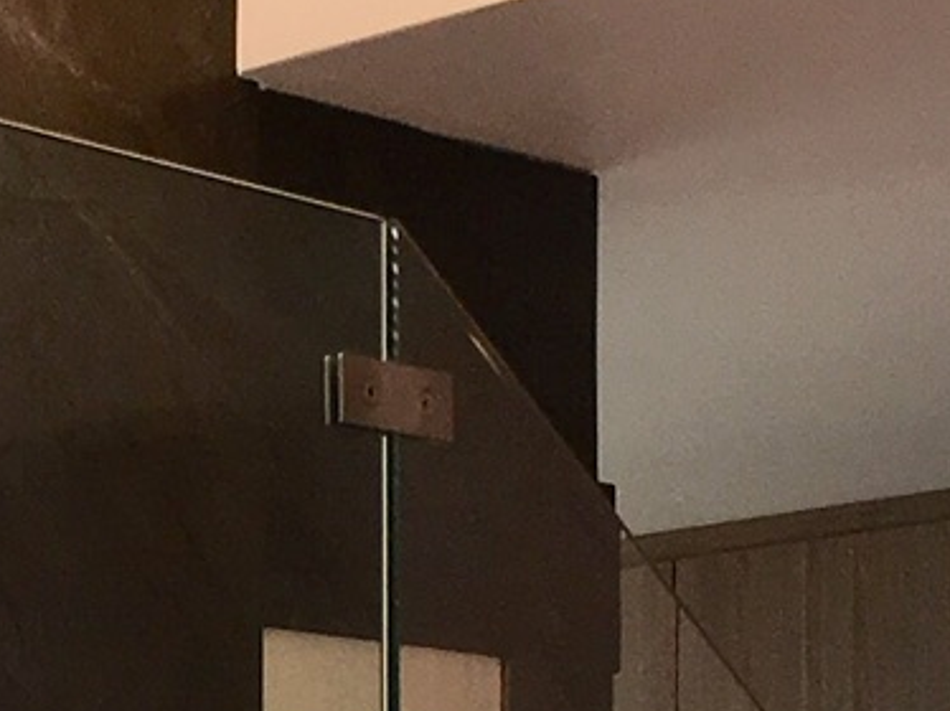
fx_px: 4361
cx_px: -405
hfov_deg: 12.0
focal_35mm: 159
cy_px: 1355
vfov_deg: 8.9
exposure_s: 1/248
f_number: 2.2
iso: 25
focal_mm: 4.15
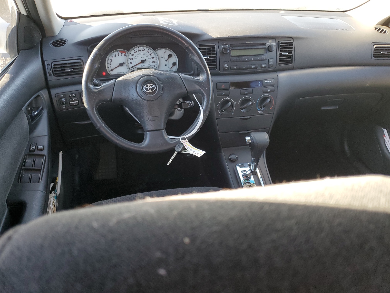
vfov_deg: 53.1
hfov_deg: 67.3
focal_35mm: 26
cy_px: 146
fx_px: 293
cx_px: 195
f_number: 1.5
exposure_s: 1/120
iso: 82
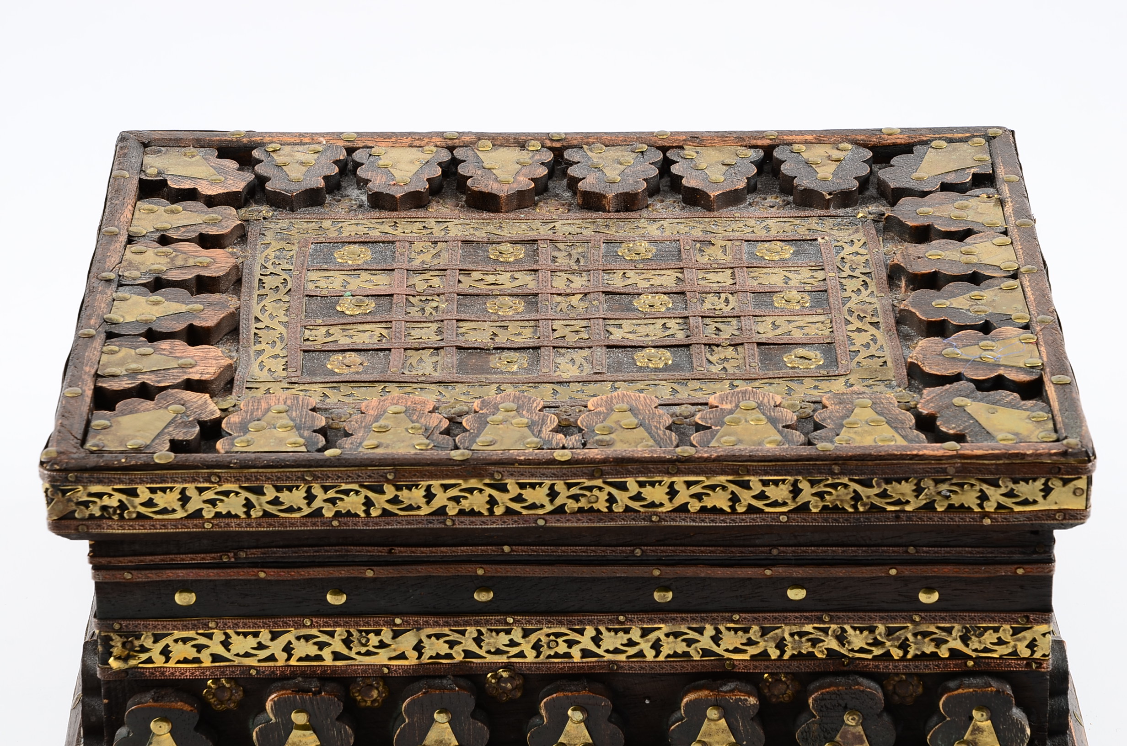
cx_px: 564
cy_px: 373
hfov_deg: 16.1
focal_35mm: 128
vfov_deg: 10.7
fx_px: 3983
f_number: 13
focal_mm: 85
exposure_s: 1/160
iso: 100
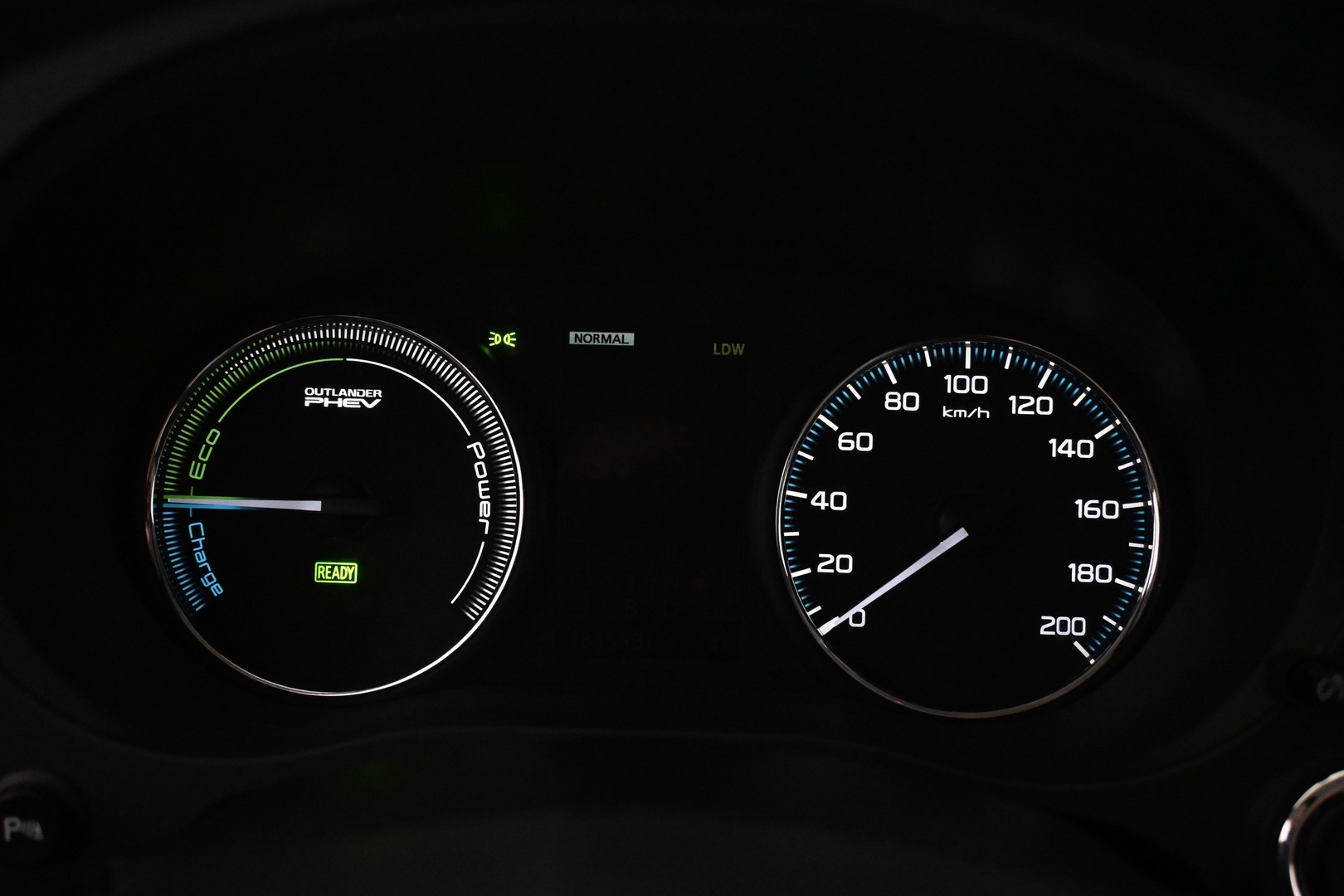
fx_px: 1400
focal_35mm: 38
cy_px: 448
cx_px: 672
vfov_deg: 35.5
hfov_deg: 51.3
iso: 6400
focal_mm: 25
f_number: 4.2
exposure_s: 1/125
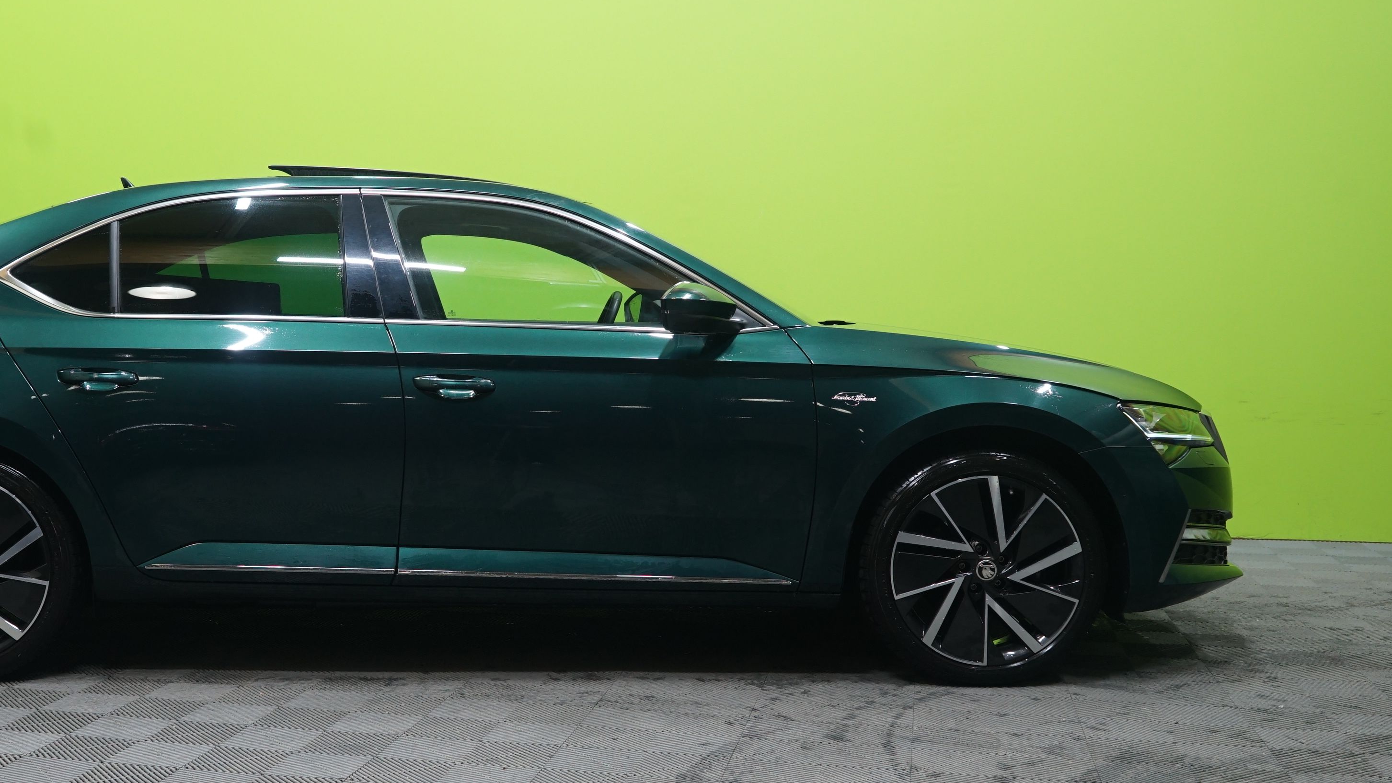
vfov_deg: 27.1
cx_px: 460
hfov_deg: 45.7
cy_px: 380
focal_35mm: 44
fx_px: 1624
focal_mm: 31
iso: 800
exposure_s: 1/20
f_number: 5.6
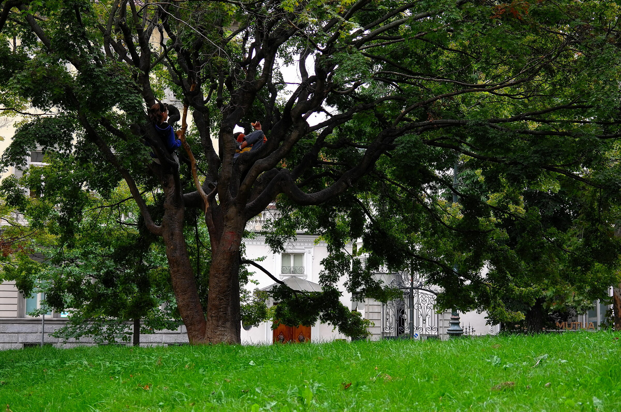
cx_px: 310
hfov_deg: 28.9
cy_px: 206
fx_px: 1205
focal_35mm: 70
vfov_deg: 19.4
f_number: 6.4
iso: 400
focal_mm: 46
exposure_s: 1/160
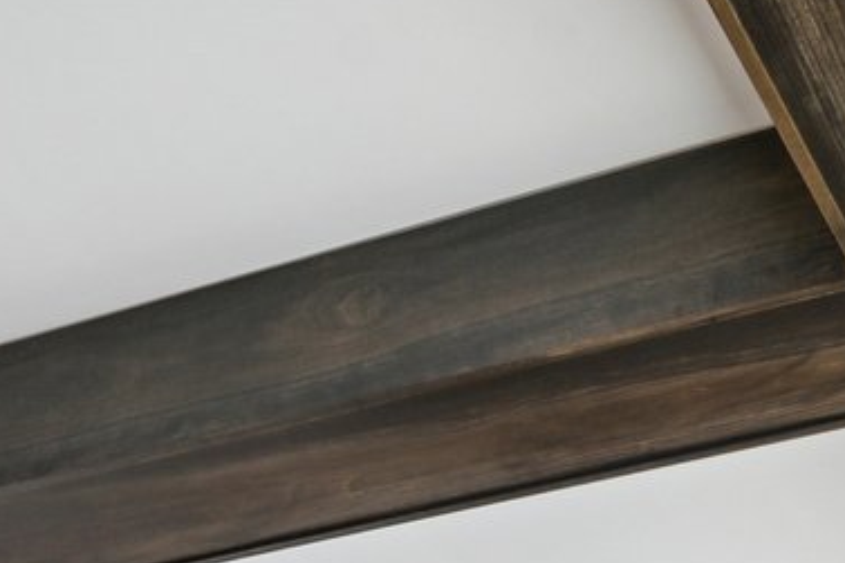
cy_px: 1499
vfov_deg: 12.4
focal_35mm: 76
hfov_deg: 25.2
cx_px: 870
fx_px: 1783
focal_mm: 14
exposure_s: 1/25
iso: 100
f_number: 8
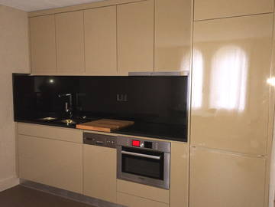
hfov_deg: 60.0
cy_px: 104
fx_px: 238
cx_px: 138
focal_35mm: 30
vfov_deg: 46.8
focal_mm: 4.12
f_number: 2.2
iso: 200
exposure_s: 1/16
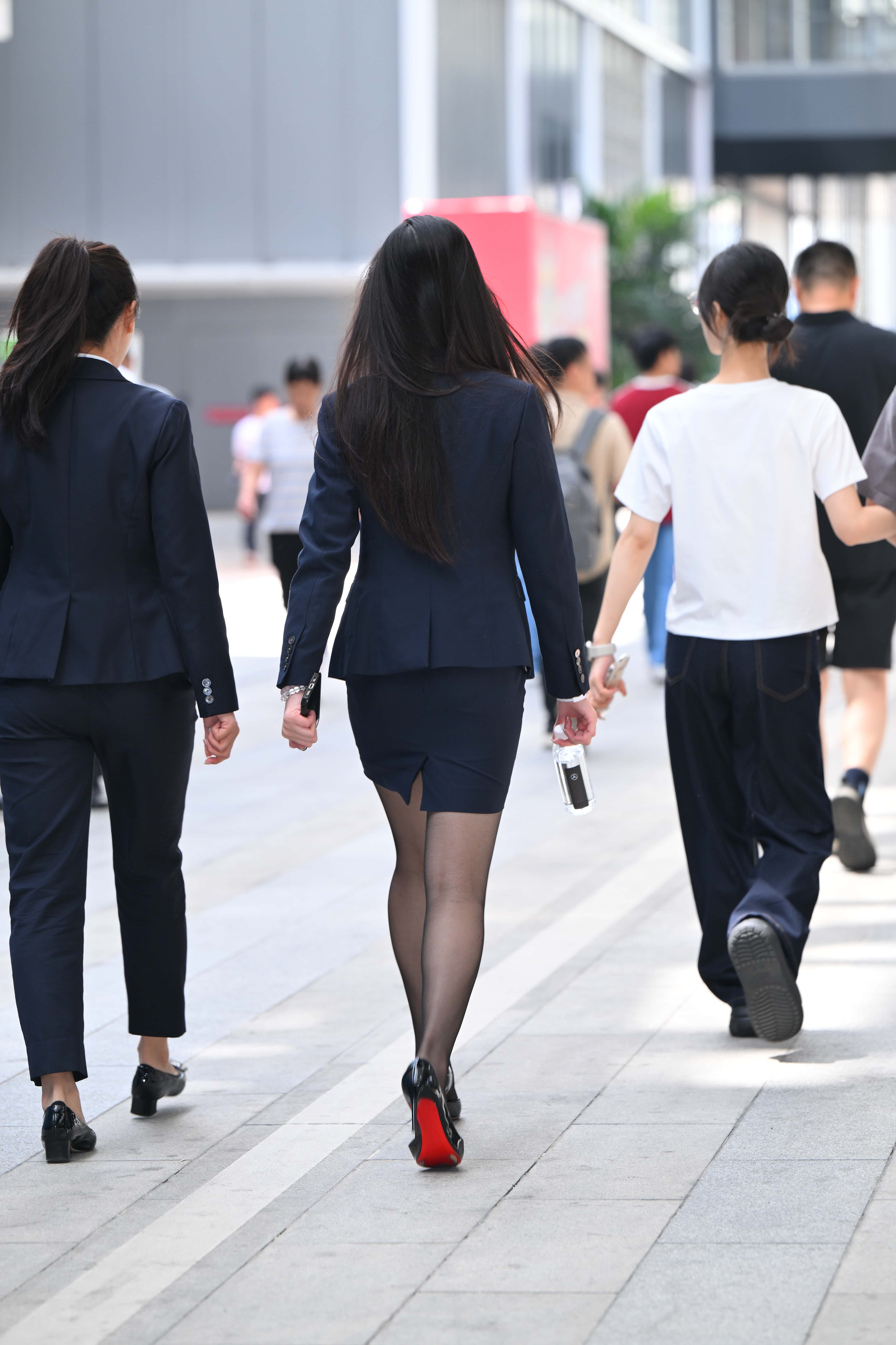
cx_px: 448
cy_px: 672
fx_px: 5040
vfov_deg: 15.2
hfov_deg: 10.2
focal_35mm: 135
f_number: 4
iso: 400
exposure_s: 1/200
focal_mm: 135
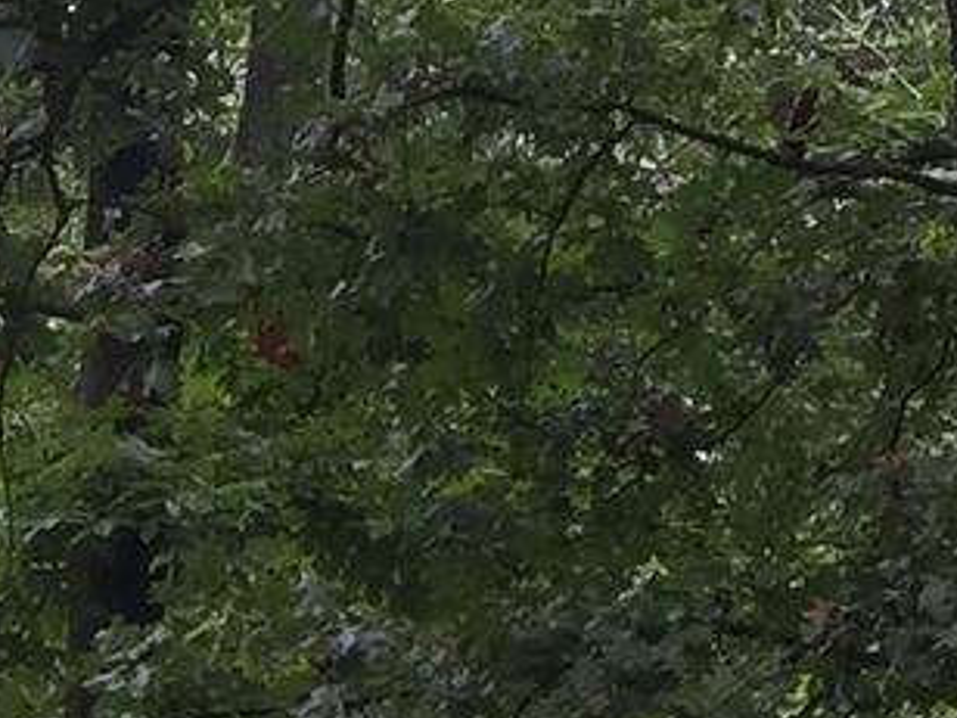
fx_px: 5336
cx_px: -435
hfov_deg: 10.0
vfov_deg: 7.3
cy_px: 1579
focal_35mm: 193
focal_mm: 4.15
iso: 32
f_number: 2.2
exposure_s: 1/284
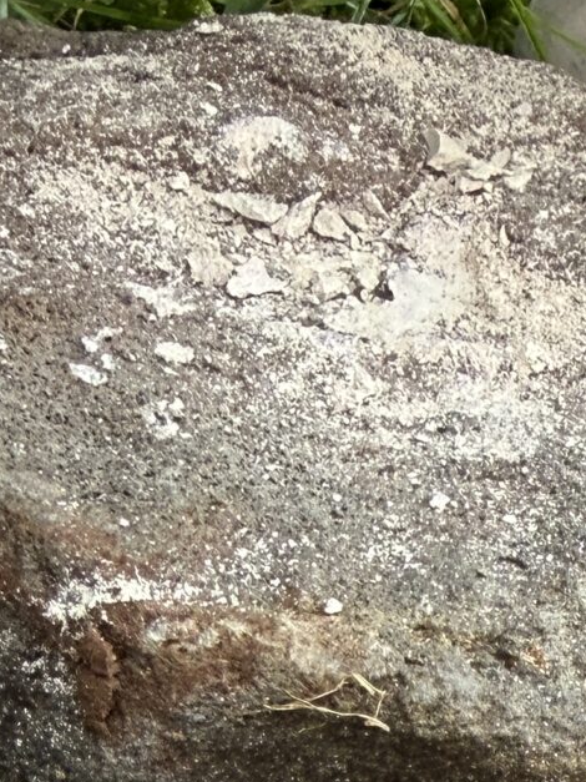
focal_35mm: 98
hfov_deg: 14.4
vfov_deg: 17.1
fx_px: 2213
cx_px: 790
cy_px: 1327
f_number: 2.2
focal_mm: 2.22
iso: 125
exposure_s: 1/99
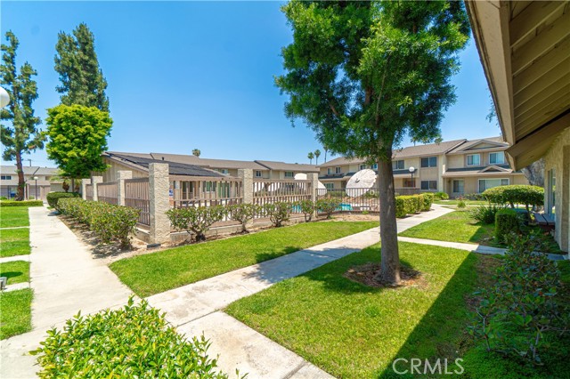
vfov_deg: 77.3
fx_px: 237
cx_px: 285
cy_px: 190
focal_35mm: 15
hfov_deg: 100.4
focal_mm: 10
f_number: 7.1
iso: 100
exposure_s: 1/250
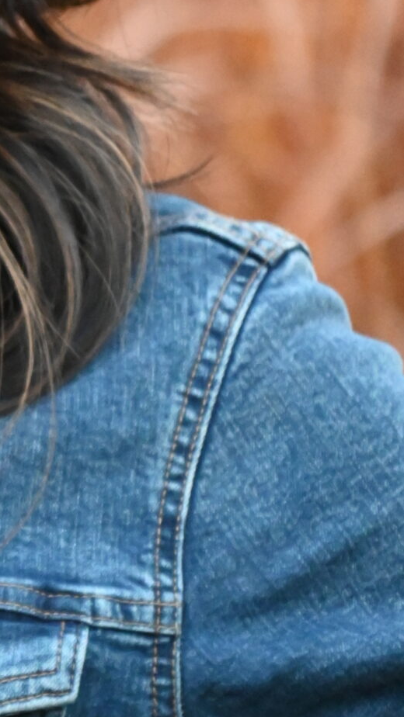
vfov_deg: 2.0
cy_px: 327
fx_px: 20713
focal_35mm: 1088
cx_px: -233
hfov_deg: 1.1
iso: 5000
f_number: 6.3
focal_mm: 250
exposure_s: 1/125
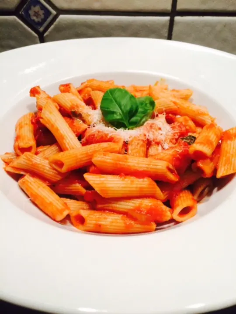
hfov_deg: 48.2
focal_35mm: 29
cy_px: 157
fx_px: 264
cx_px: 118
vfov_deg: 61.7
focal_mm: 4.15
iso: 80
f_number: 2.2
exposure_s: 1/33
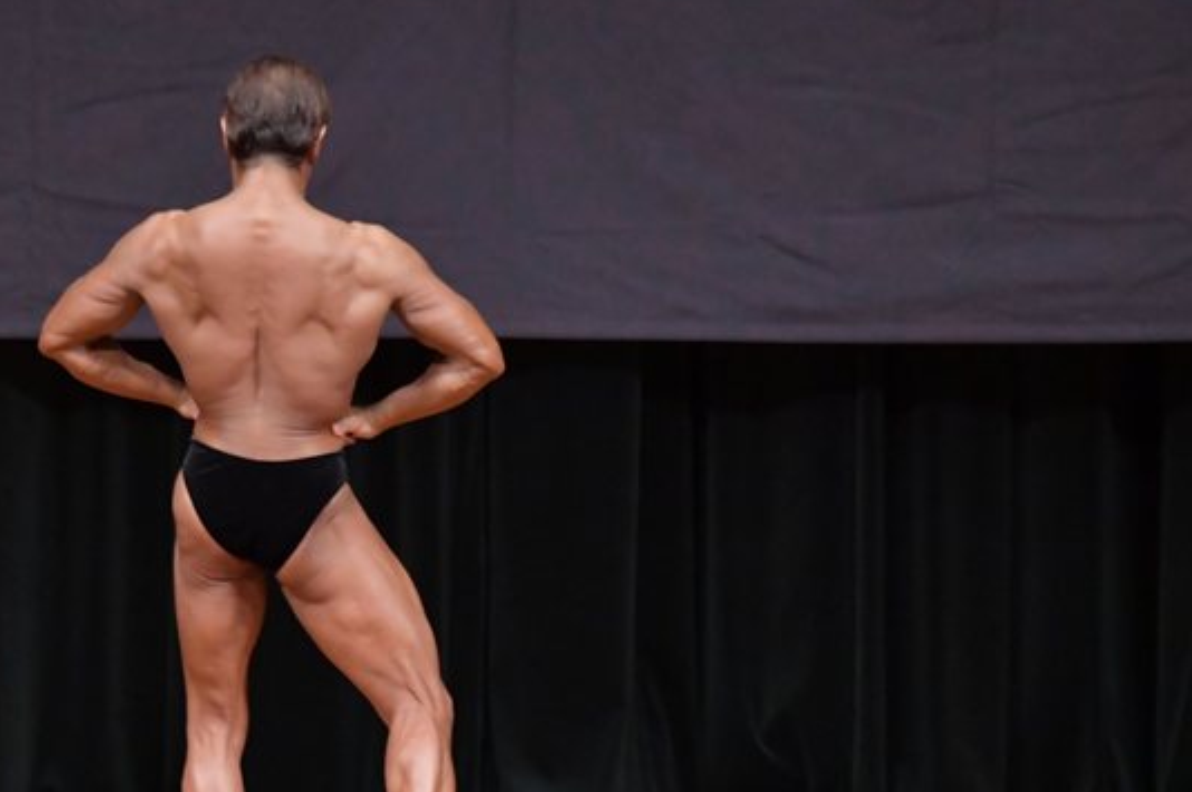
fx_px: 12967
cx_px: 343
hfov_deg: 5.3
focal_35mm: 392
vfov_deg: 3.5
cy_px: 511
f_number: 5.6
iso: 5000
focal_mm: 180
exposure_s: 1/400
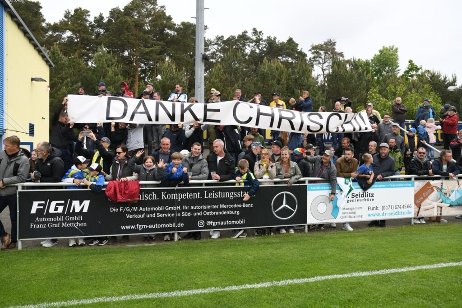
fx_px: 359
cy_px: 154
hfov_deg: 65.5
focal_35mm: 28
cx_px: 231
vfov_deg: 46.4
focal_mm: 28
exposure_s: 1/1600
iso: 1250
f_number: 5
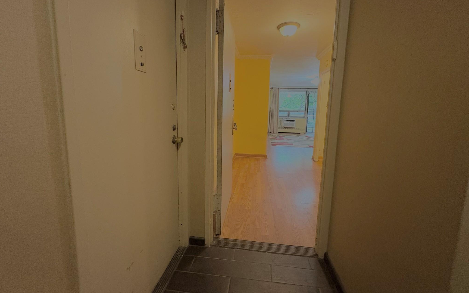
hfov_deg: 101.5
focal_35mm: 15
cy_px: 134
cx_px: 235
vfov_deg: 74.6
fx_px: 192
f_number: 2.2
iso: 640
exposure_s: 1/60
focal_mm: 2.22
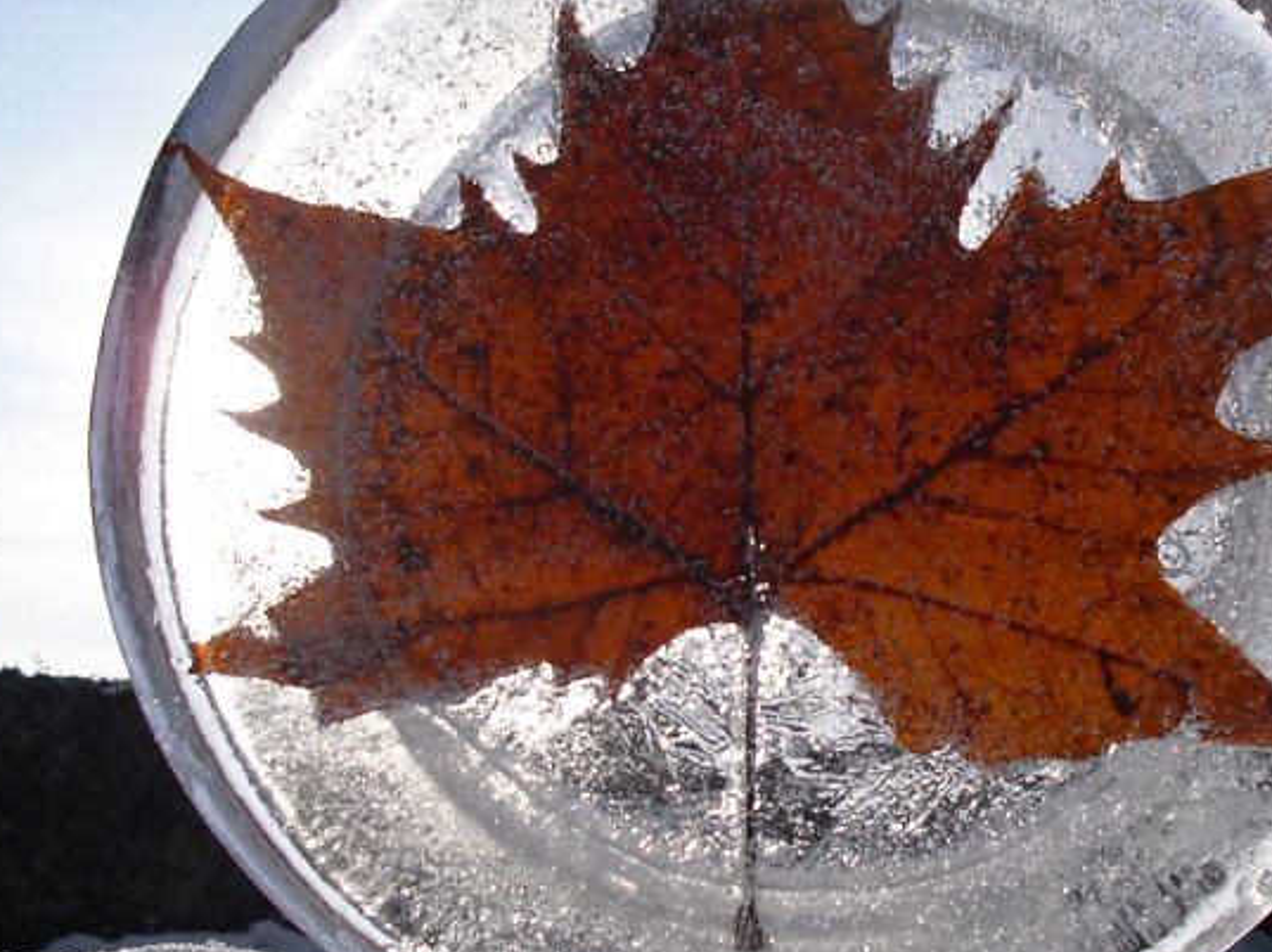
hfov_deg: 32.5
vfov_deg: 24.8
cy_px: 510
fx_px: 2167
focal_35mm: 59
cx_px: 817
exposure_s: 1/400
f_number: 7.8
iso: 64
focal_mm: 6.3
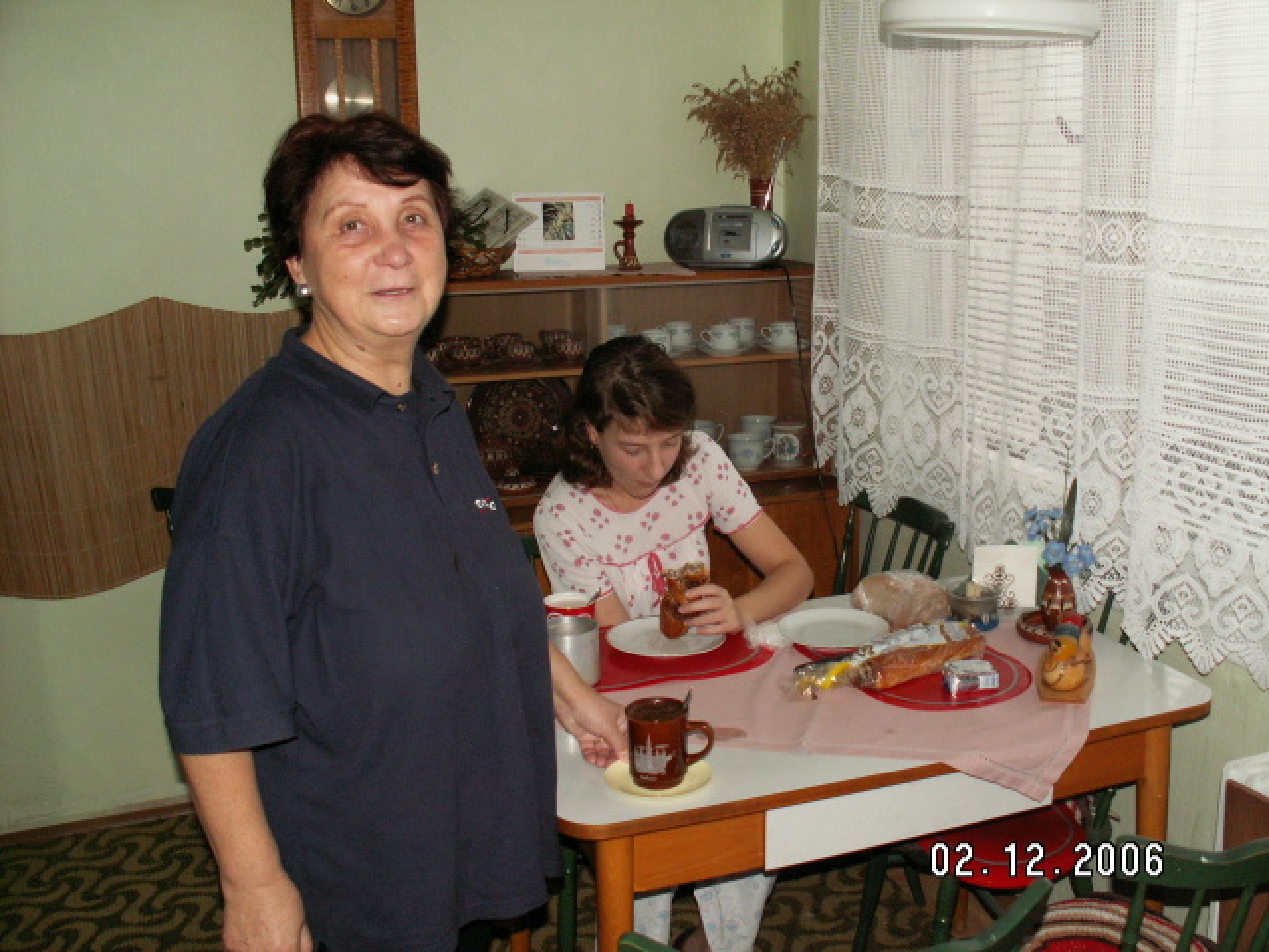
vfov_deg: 40.7
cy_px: 476
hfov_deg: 52.6
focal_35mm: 35
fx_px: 1283
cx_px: 634
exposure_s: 1/40
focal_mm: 5.86
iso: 160
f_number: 2.8
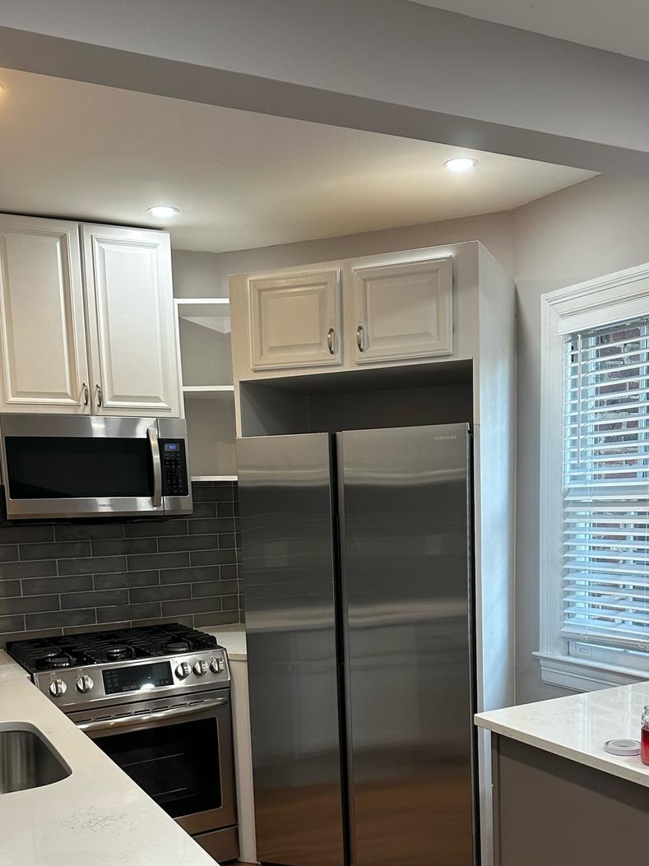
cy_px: 610
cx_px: 329
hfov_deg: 40.7
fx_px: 875
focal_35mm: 35
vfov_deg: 51.2
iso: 200
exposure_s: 1/120
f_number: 1.78
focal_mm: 6.86
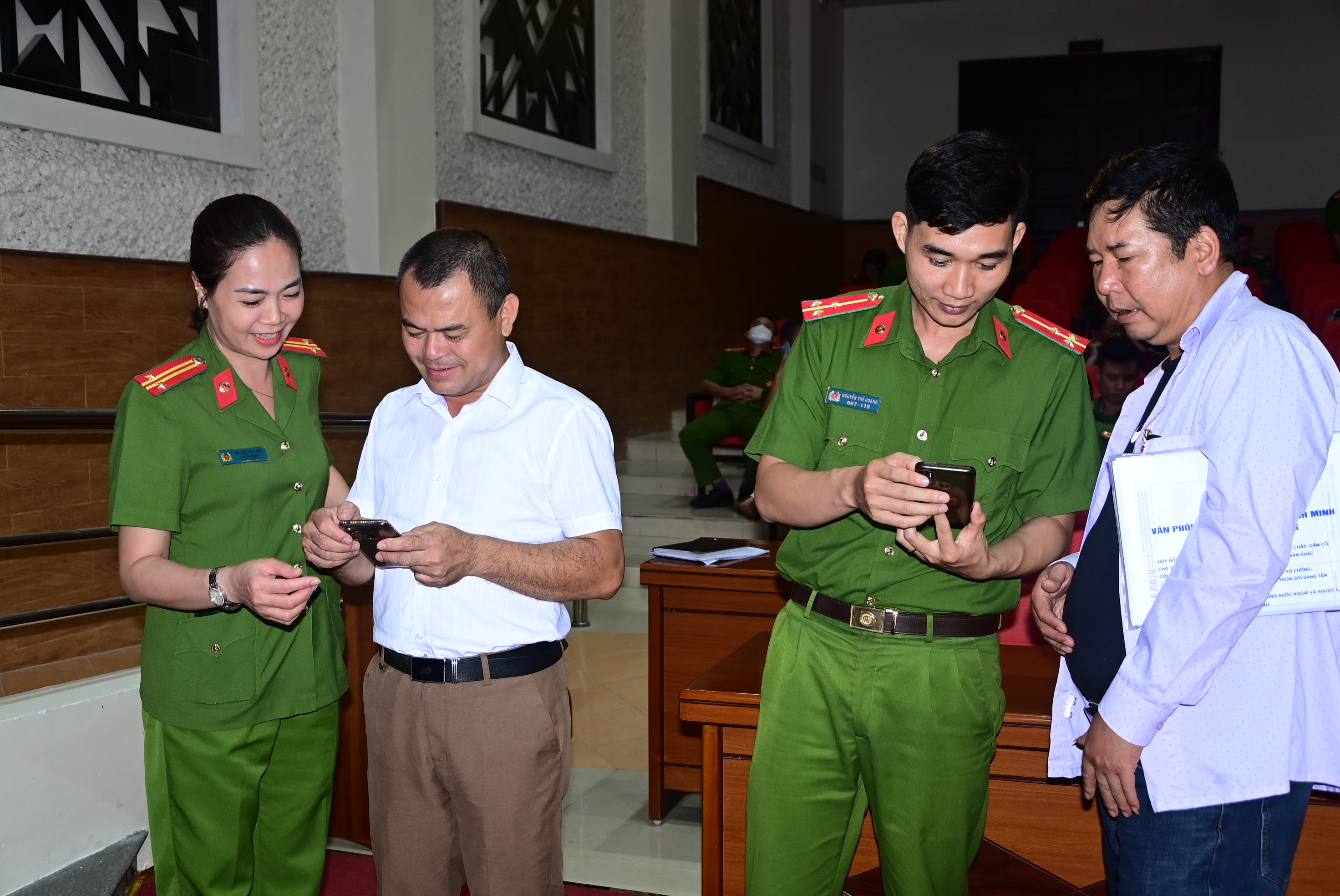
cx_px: 670
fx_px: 1453
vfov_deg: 34.3
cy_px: 448
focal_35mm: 39
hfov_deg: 49.5
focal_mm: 26
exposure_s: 1/200
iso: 400
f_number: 4.5
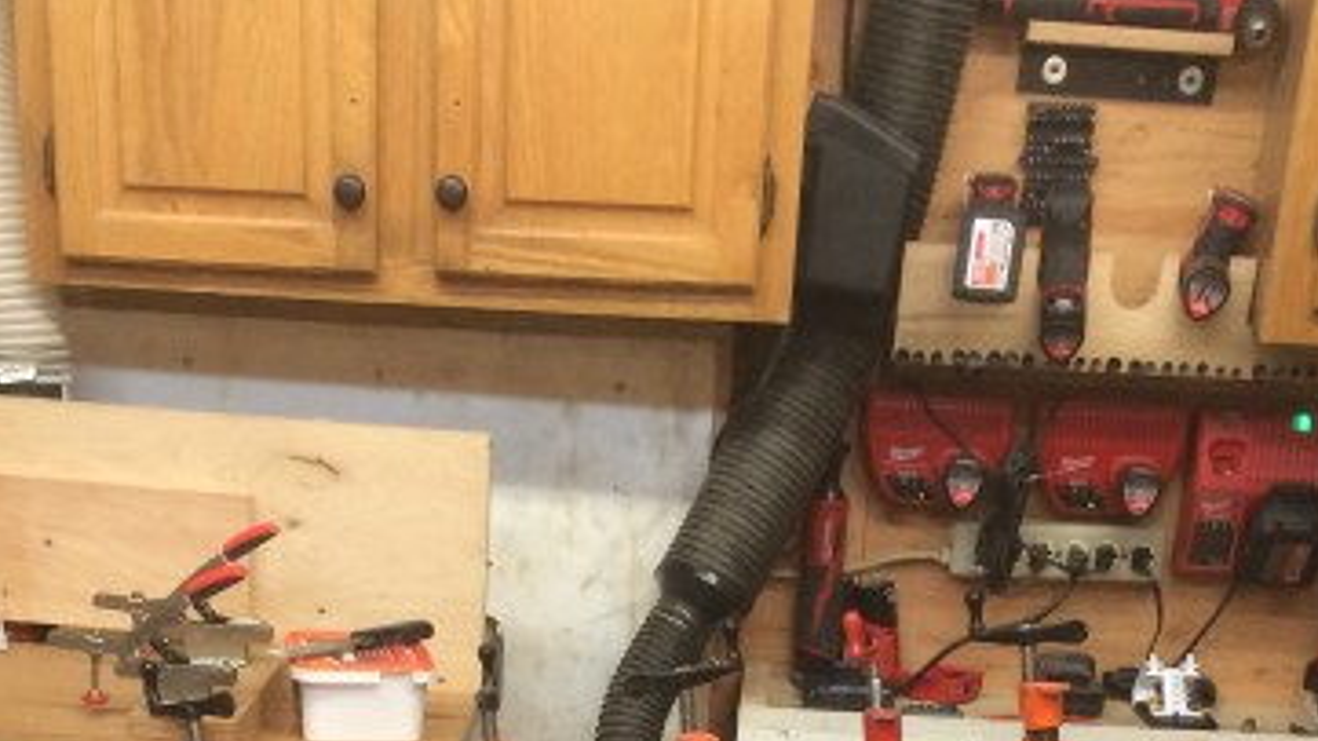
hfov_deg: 30.1
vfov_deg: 14.9
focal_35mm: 70
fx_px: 2446
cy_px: 1358
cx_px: 562
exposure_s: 1/30
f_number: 2.2
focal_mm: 4.15
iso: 50
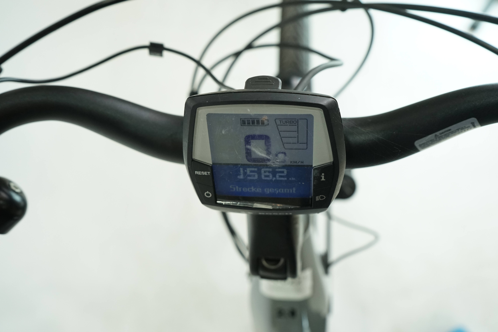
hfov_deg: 57.2
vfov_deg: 40.0
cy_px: 166
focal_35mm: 33
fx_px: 456
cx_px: 249
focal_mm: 33
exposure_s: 1/200
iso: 1600
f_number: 5.6
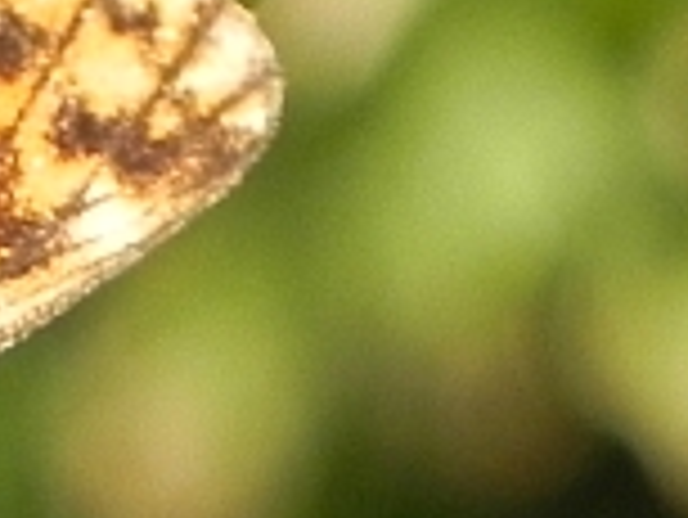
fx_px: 12670
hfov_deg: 3.1
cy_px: 131
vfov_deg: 2.3
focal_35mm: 637
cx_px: -971
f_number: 4
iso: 160
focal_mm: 16.9
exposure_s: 1/477
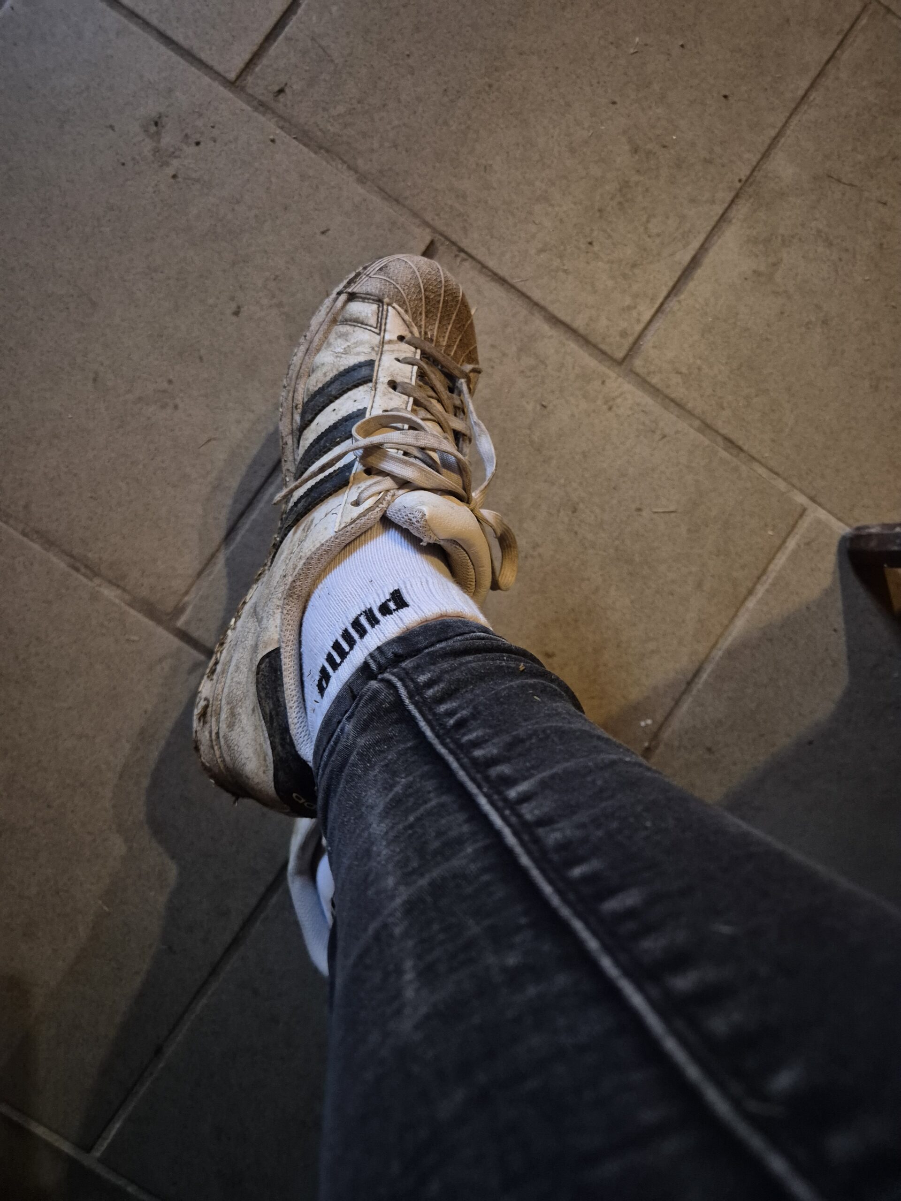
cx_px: 450
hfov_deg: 58.9
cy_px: 600
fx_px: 798
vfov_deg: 73.9
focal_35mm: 23
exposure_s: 1/33
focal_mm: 5.4
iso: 1250
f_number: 1.8
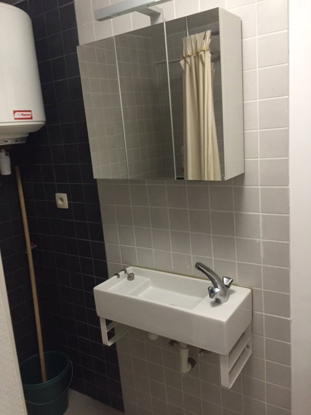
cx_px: 156
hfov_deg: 48.2
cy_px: 208
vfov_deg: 61.7
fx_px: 347
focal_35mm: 29
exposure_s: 1/33
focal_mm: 4.15
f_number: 2.2
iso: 250
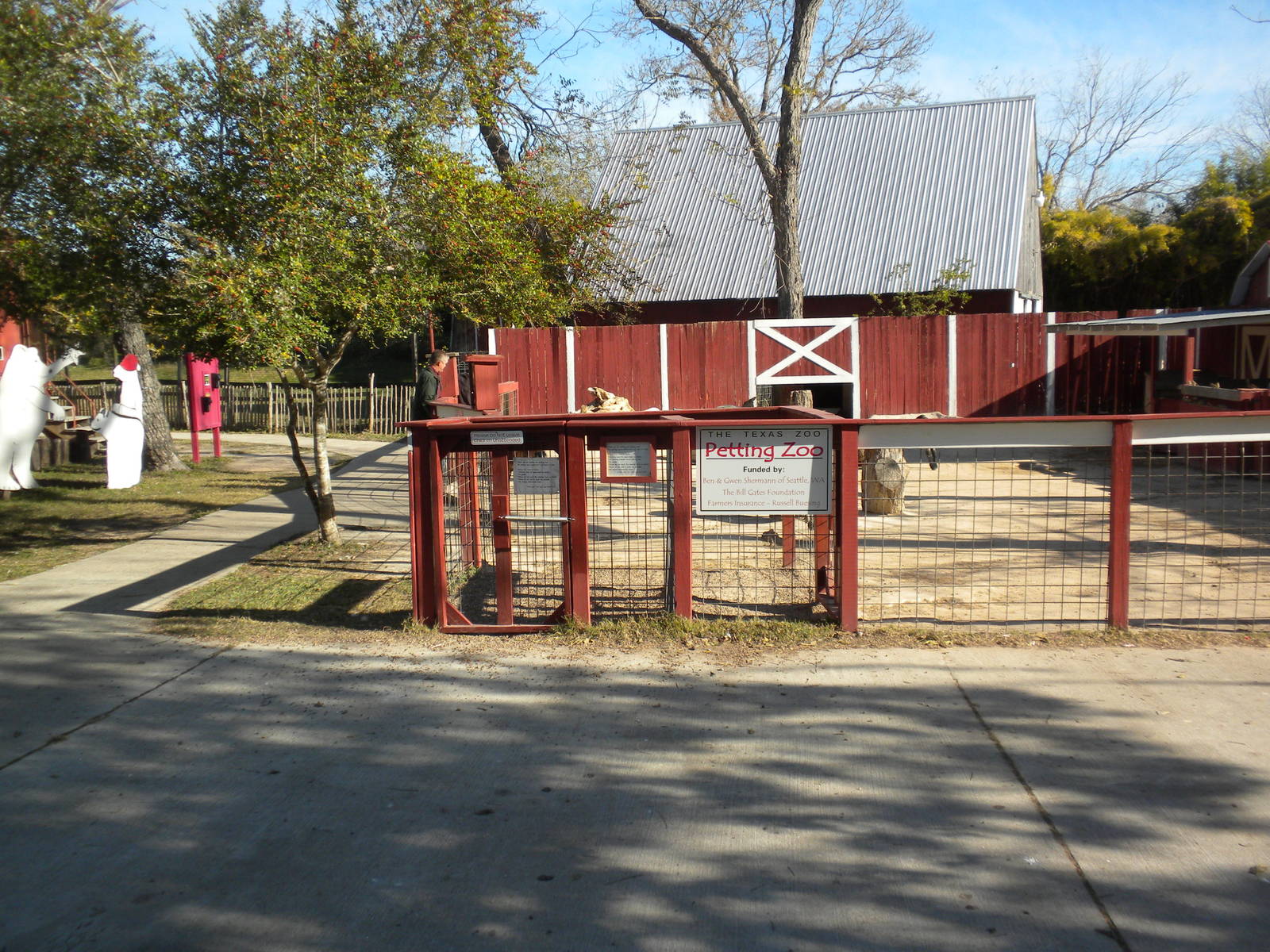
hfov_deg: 50.1
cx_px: 635
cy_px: 476
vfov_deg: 38.7
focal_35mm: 37
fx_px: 1357
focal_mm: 6.6
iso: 64
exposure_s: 1/500
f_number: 3.5
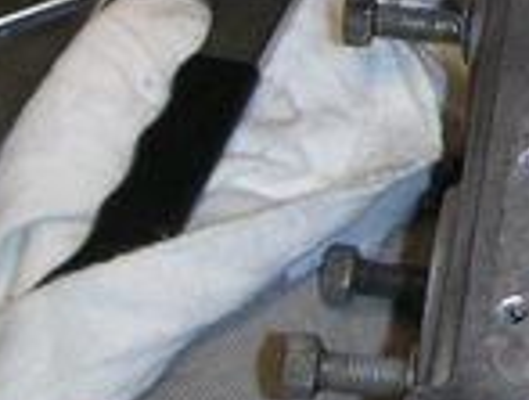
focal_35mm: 165
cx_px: 882
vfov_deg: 8.8
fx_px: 2528
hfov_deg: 11.3
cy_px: -252
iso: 160
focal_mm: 6
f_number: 2.8
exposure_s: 1/45
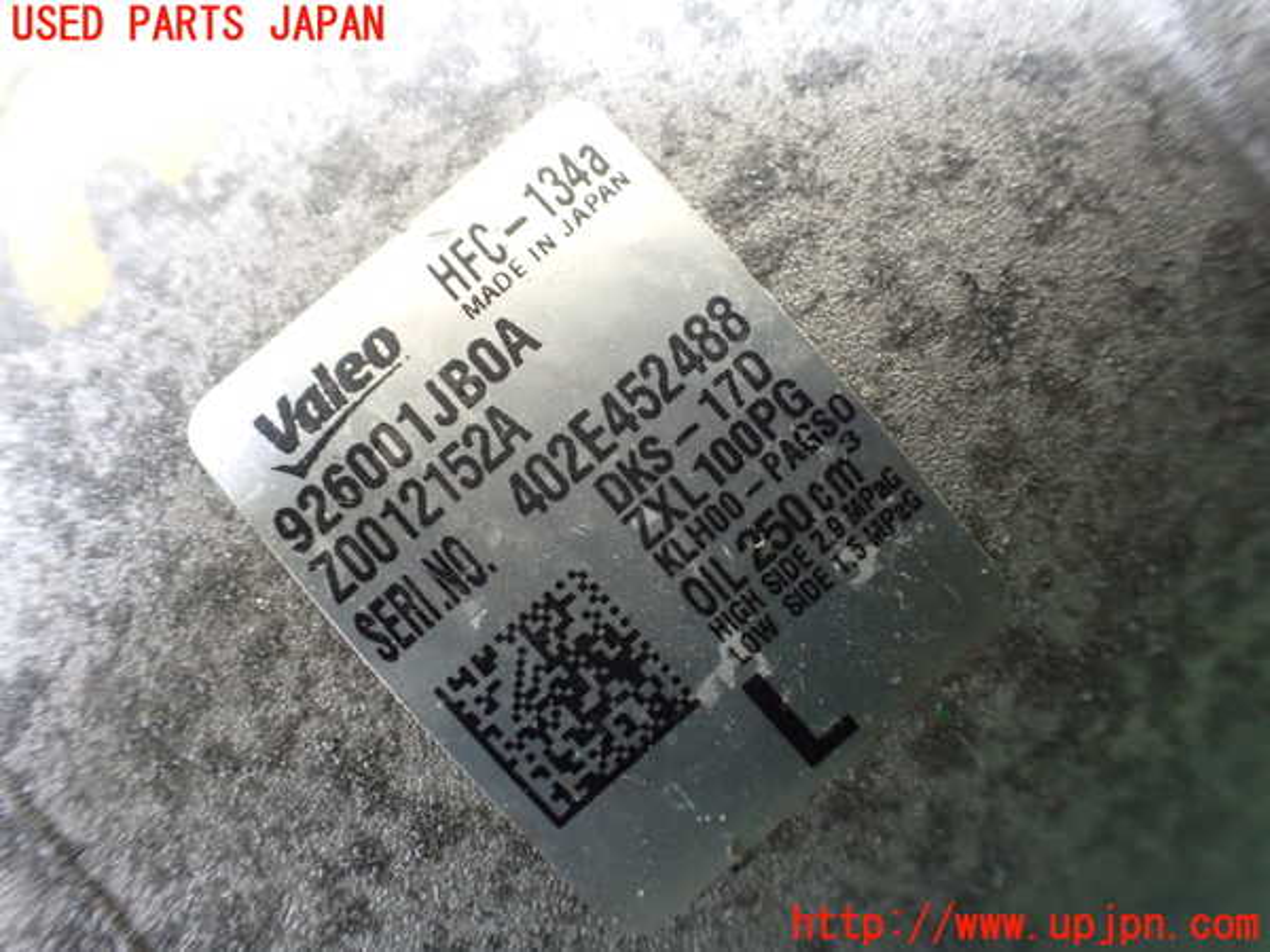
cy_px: 476
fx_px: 1101
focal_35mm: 30
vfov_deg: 46.8
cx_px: 635
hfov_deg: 60.0
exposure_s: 1/40
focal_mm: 5.4
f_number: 2.3
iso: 800
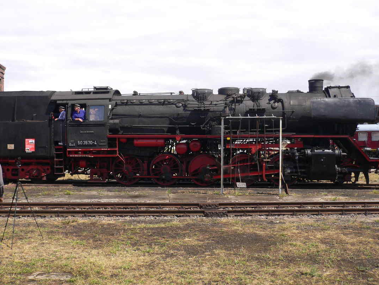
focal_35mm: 39
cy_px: 137
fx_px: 427
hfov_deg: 47.8
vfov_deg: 36.8
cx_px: 169
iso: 100
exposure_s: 1/320
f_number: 5.6
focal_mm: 5.8
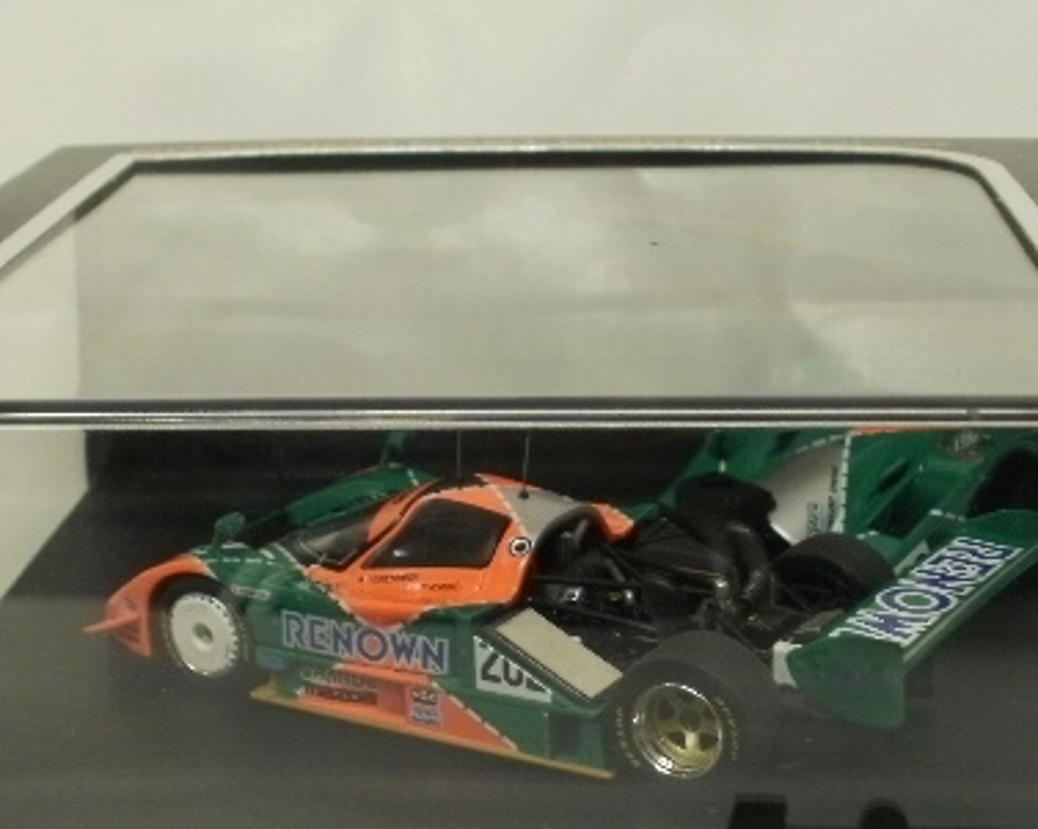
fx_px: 2241
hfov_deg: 26.1
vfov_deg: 20.9
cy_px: 551
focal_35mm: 73
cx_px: 490
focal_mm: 7.7
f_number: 4
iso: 125
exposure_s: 1/10
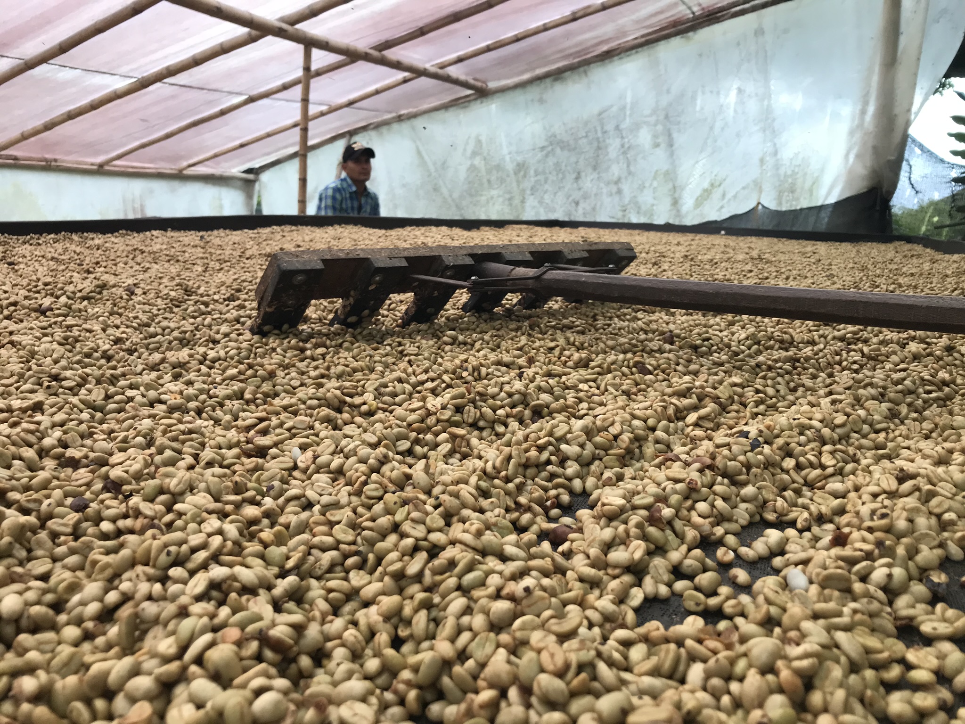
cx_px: 482
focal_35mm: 28
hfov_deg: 63.4
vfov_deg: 49.7
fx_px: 781
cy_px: 362
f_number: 1.8
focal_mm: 3.99
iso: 40
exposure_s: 1/120
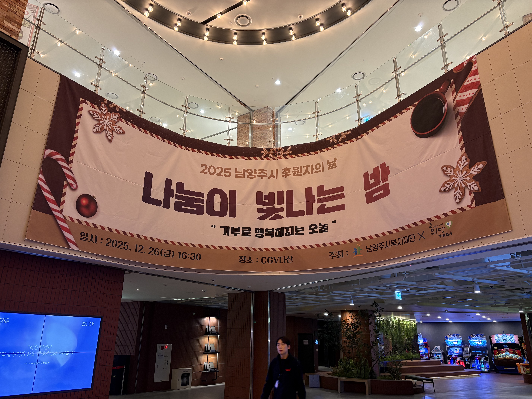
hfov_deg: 67.3
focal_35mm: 26
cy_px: 200
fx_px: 400
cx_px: 266
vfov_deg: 53.1
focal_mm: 5.96
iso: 200
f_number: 1.6
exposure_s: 1/60
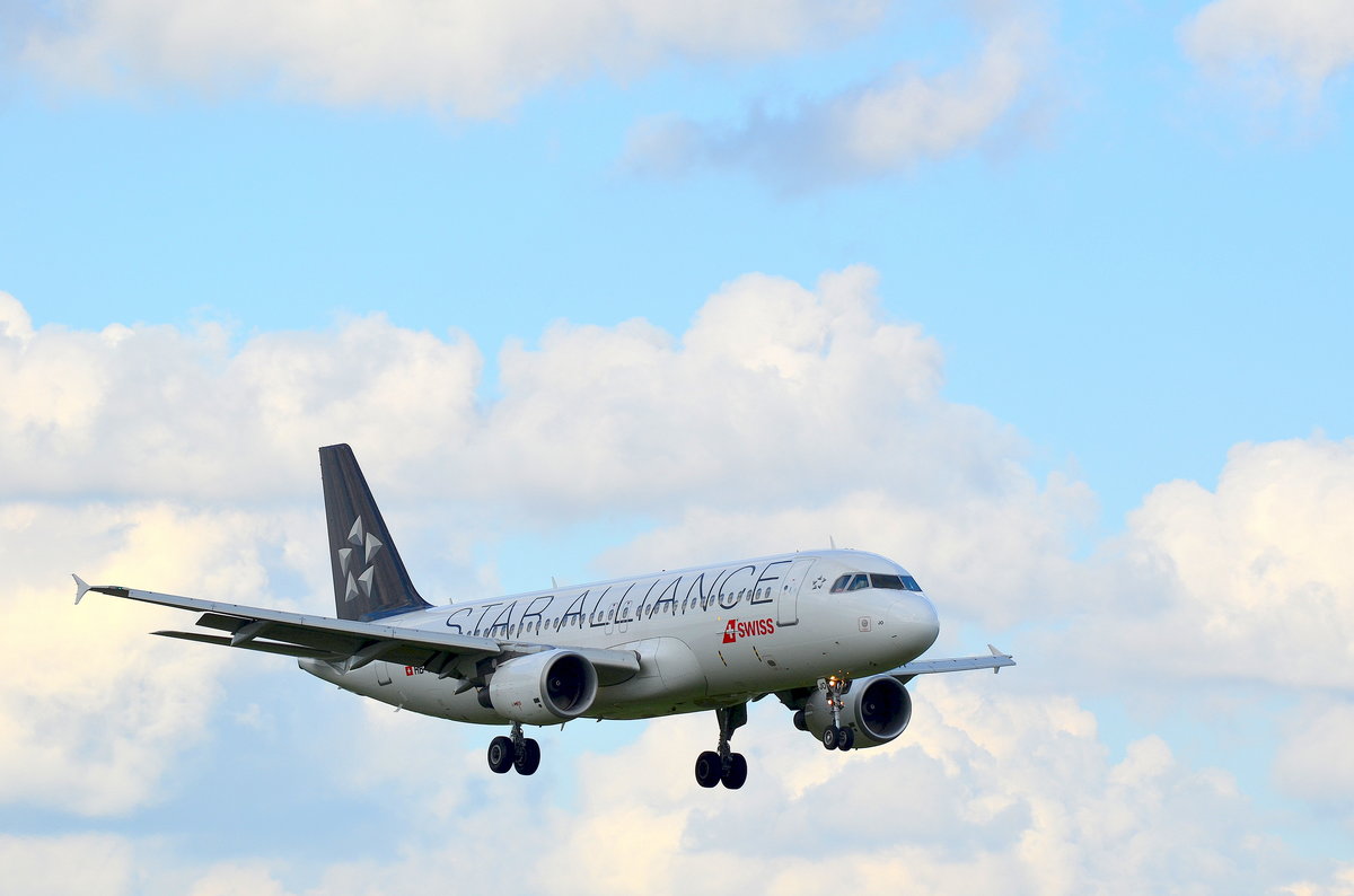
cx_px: 677
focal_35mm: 315
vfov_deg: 4.3
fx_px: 11819
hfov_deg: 6.6
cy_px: 448
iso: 140
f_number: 8
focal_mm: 210
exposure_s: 1/1000
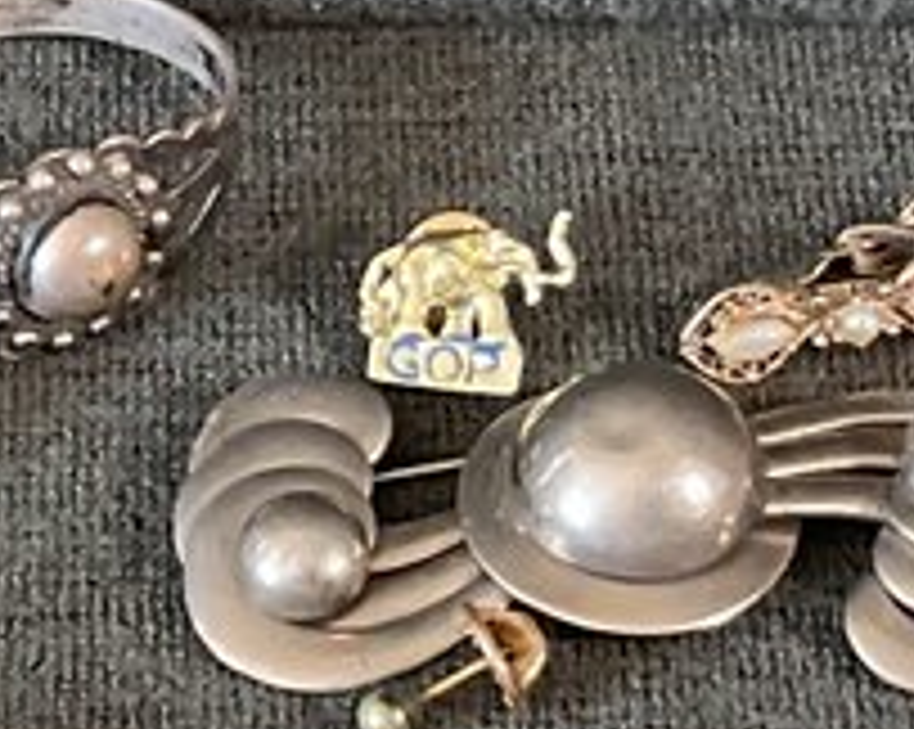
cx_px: 610
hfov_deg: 9.2
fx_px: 5702
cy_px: 326
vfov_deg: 7.3
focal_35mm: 211
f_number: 1.8
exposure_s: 1/60
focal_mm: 3
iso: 100
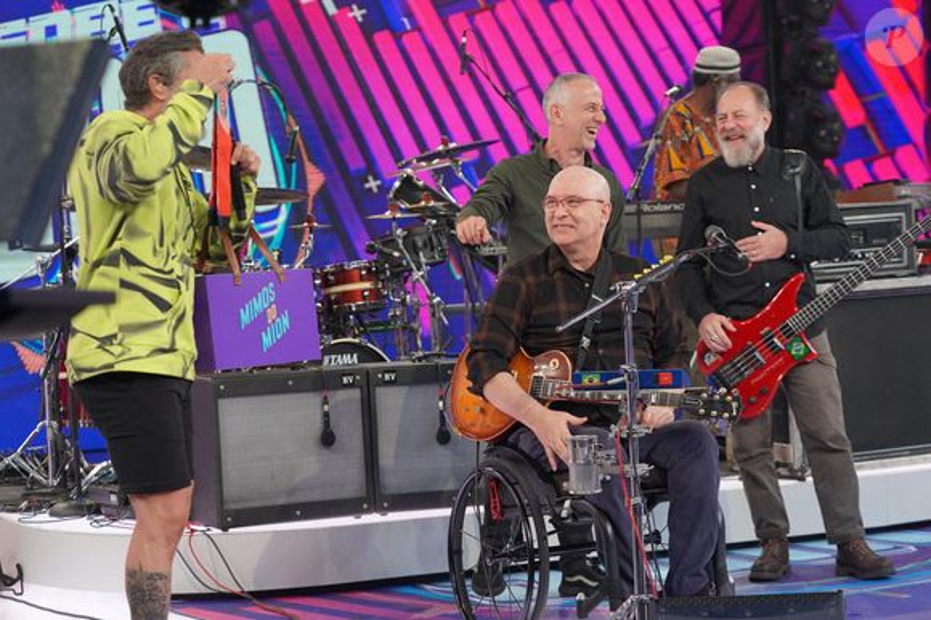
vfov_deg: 15.0
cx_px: 466
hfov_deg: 22.4
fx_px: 2352
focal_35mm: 91
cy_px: 310
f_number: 4
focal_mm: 91
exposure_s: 1/160
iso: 1250
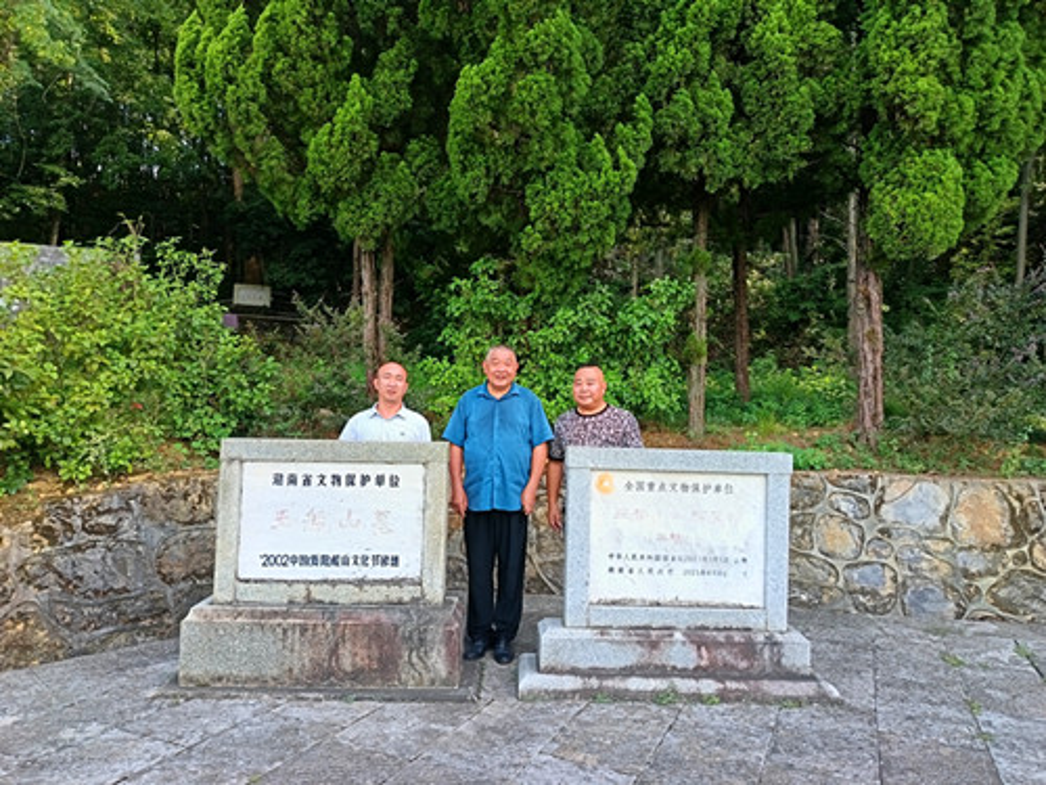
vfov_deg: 56.8
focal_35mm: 24
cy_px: 392
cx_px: 523
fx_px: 725
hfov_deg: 71.6
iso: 148
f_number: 1.75
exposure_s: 1/120
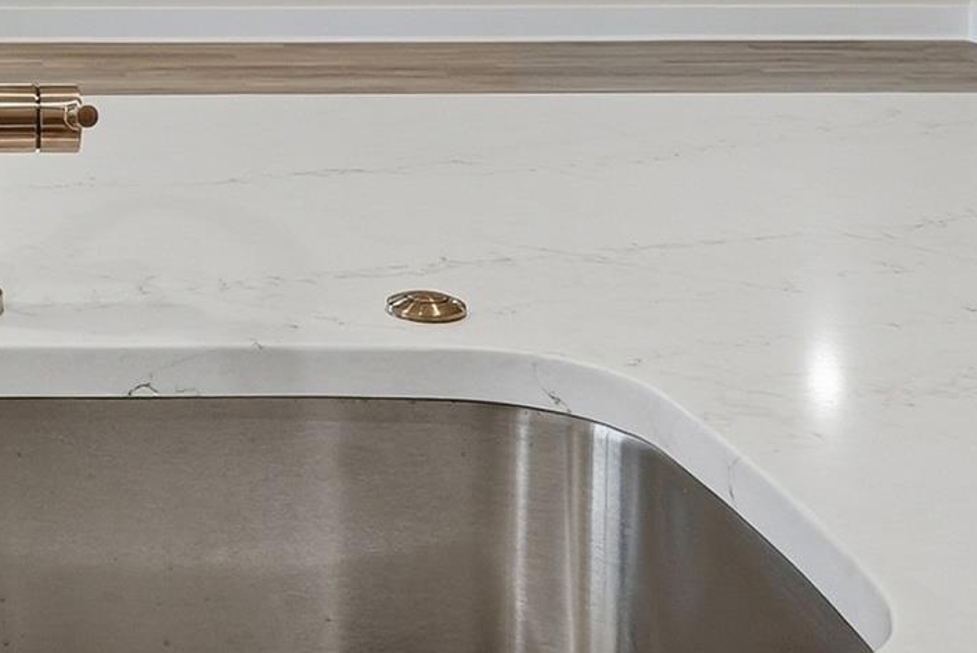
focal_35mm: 68
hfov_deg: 27.3
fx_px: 1847
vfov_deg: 18.5
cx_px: -76
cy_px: -228
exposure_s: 1/40
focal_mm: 16
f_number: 9
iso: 250
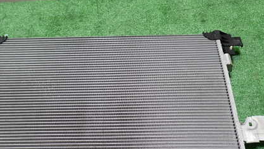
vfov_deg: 25.4
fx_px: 329
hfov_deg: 43.5
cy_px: 91
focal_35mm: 47
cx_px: 104
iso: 250
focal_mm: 5.4
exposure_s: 1/30
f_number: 2.3
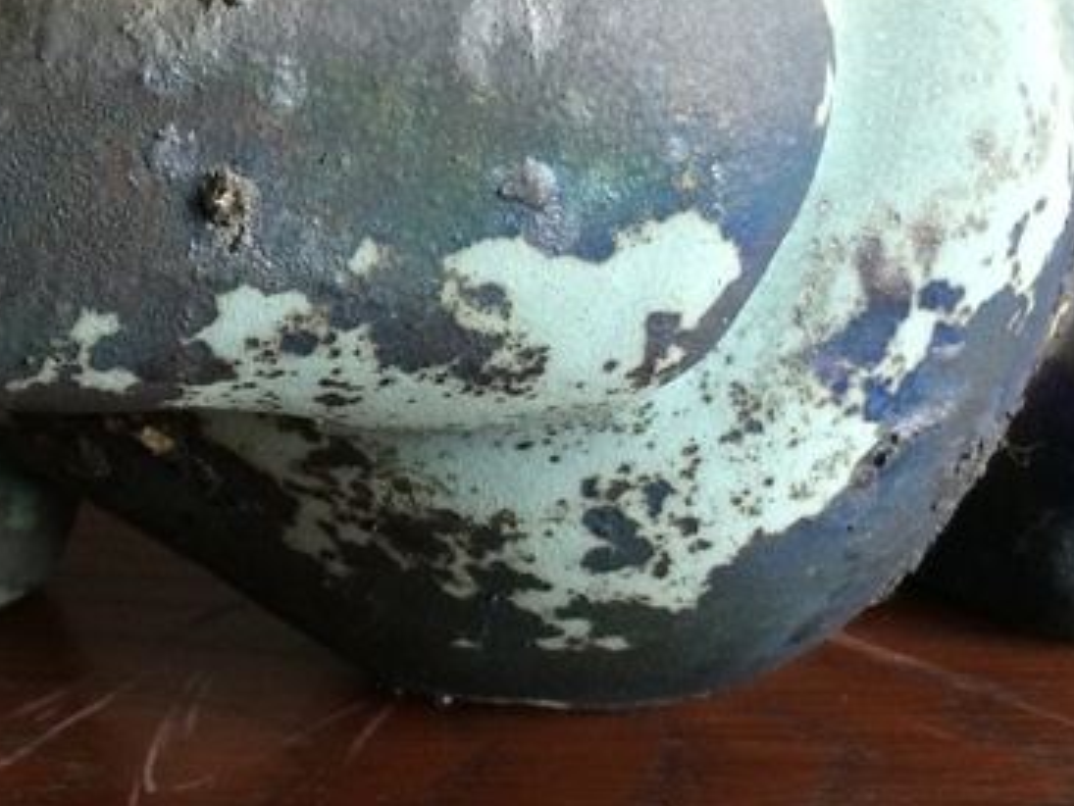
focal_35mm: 74
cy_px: 110
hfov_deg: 25.9
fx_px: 2297
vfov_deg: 19.6
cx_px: 241
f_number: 2.2
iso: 125
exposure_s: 1/30
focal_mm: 4.12
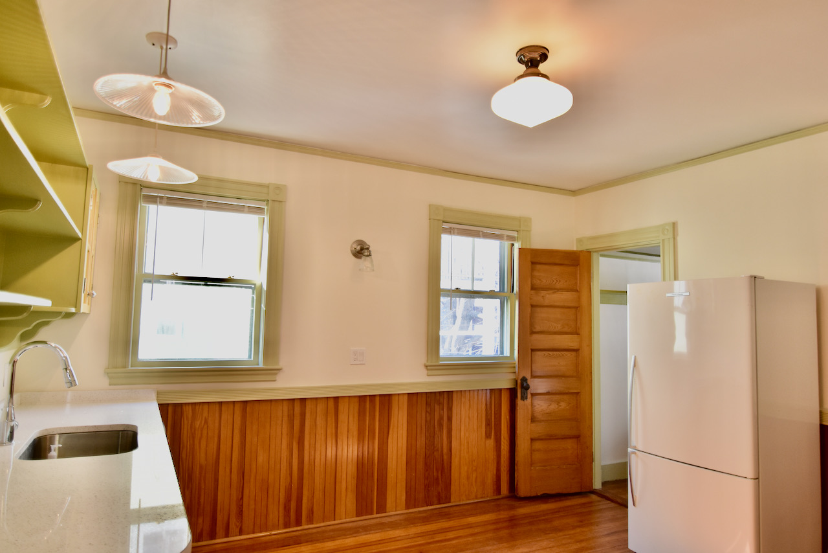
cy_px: 276
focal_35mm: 22
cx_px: 414
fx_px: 518
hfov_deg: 77.3
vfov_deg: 56.2
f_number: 2.8
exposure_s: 1/125
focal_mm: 15
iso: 360
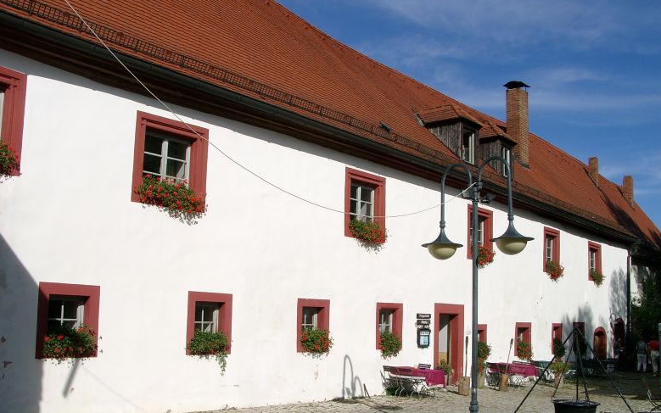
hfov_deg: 52.7
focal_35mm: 37
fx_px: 667
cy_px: 250
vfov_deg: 34.3
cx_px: 328
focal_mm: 7.13
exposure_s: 1/678
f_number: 5.6
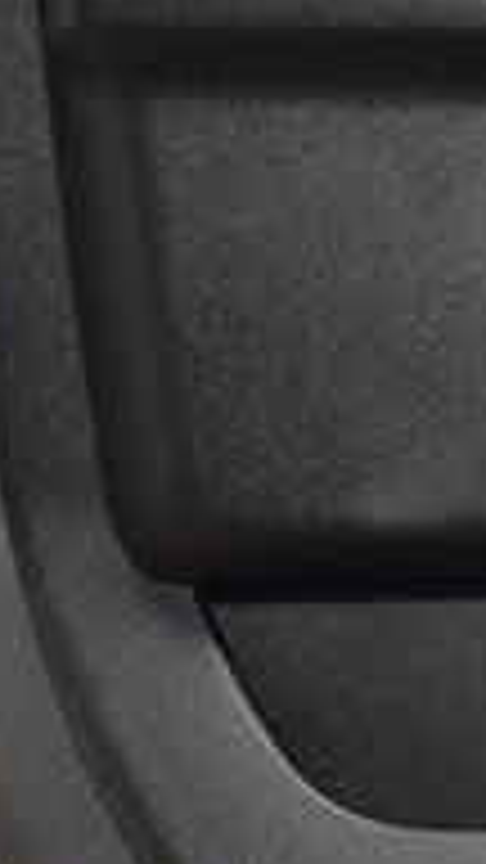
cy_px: 268
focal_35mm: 115
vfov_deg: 18.6
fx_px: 2635
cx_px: 1310
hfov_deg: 9.1
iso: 2500
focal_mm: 22
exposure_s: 1/125
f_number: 3.5
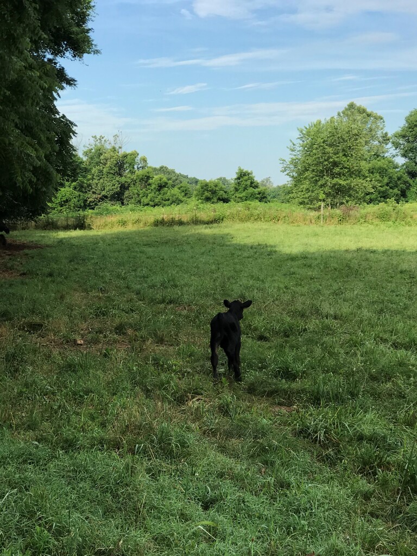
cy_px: 278
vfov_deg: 33.8
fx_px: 916
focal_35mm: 57
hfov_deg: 25.7
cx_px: 208
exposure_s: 1/368
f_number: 2.8
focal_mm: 6.6
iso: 20
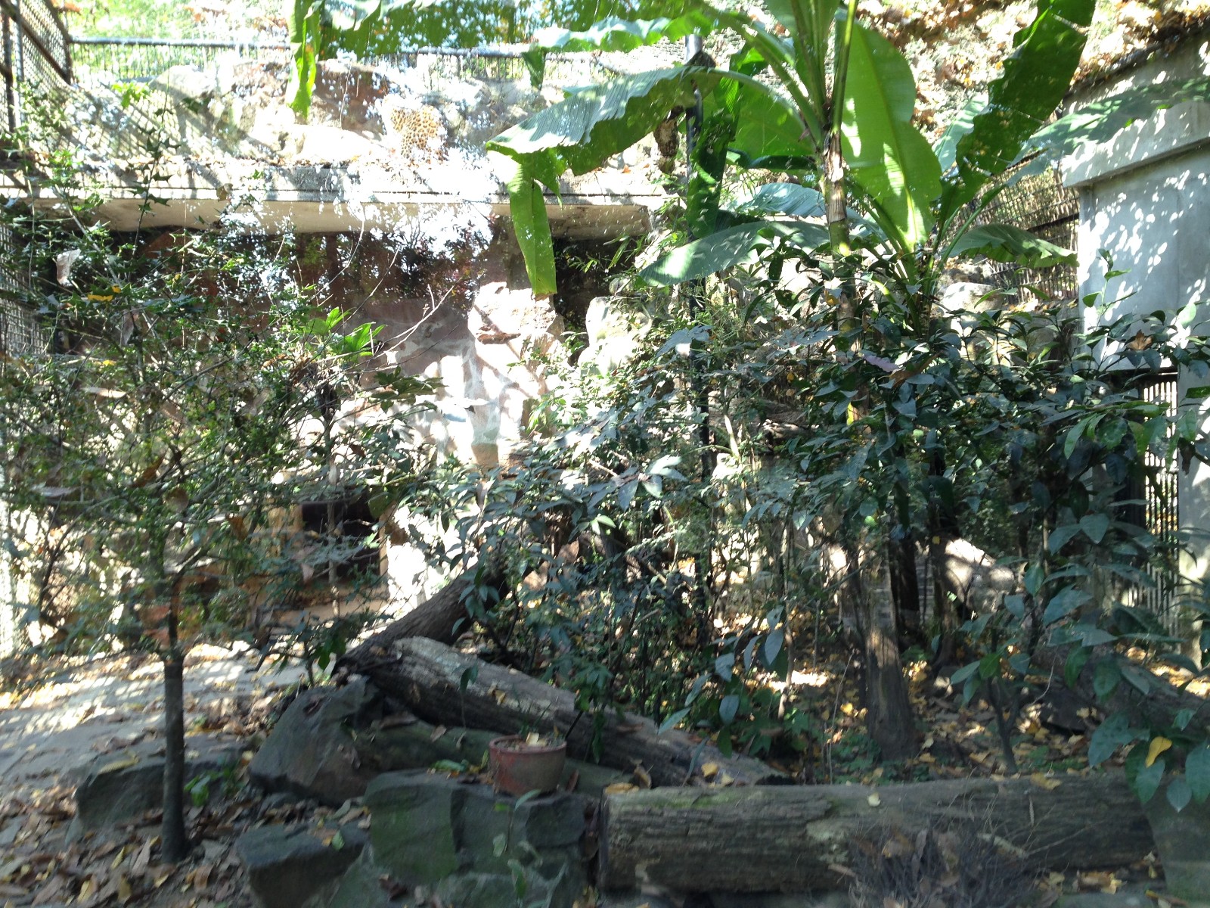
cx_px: 605
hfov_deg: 55.4
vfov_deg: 42.9
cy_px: 454
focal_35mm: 33
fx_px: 1154
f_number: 2.4
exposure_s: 1/40
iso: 64
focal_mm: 4.12
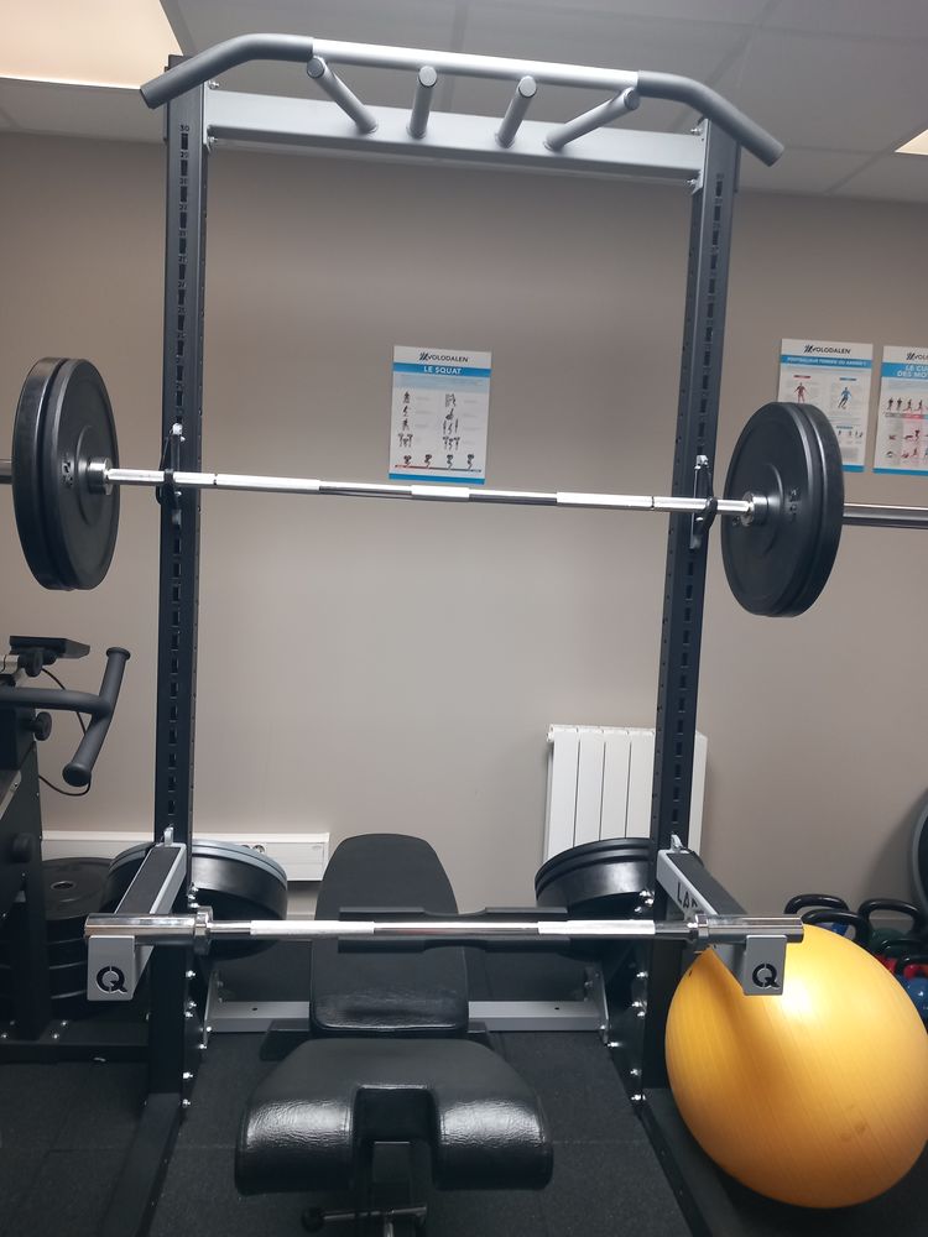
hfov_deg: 51.4
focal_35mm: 27
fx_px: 965
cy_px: 618
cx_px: 464
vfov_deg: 65.3
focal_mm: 4
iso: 200
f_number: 1.8
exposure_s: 1/33.3
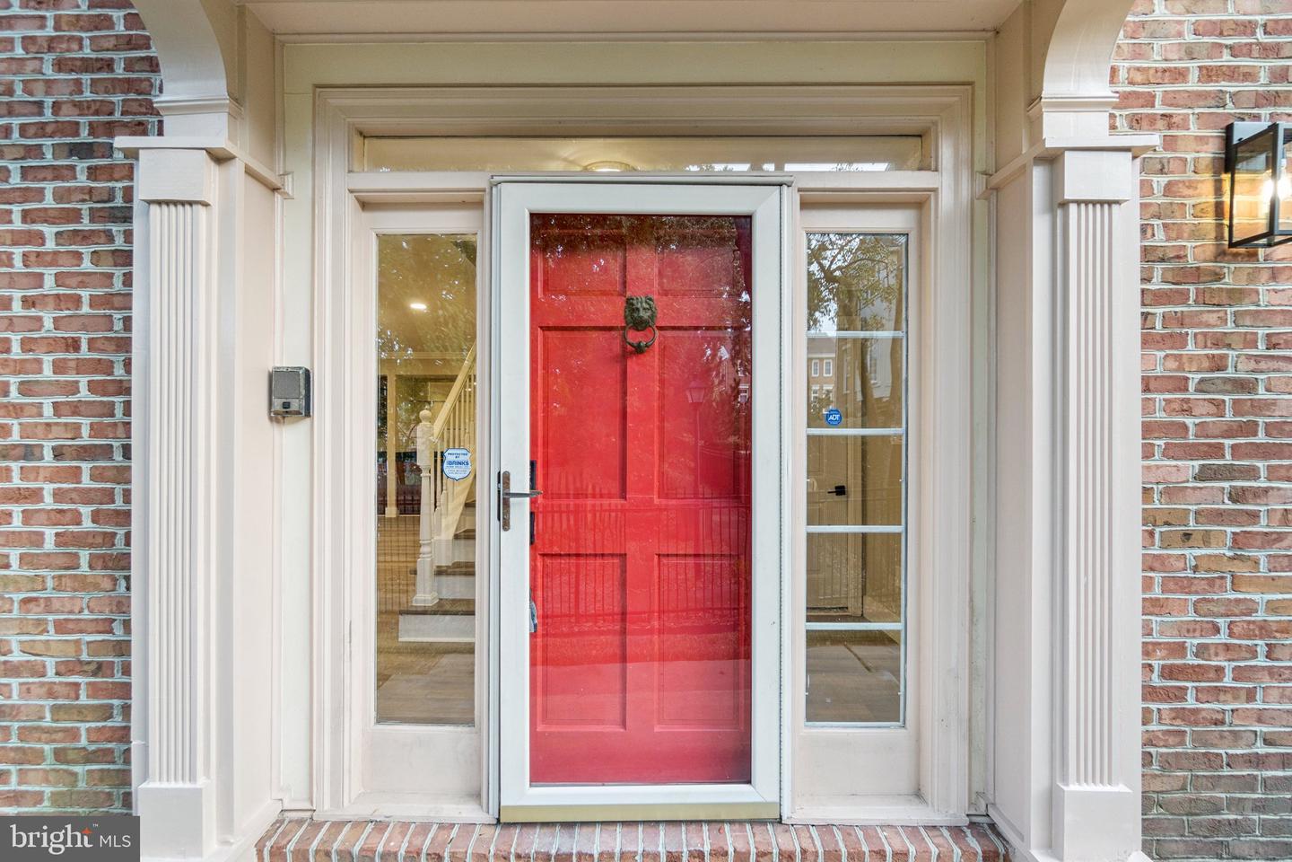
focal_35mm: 15
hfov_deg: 100.4
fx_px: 538
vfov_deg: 77.3
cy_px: 431
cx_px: 646
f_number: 5
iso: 200
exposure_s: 1/30
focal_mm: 10
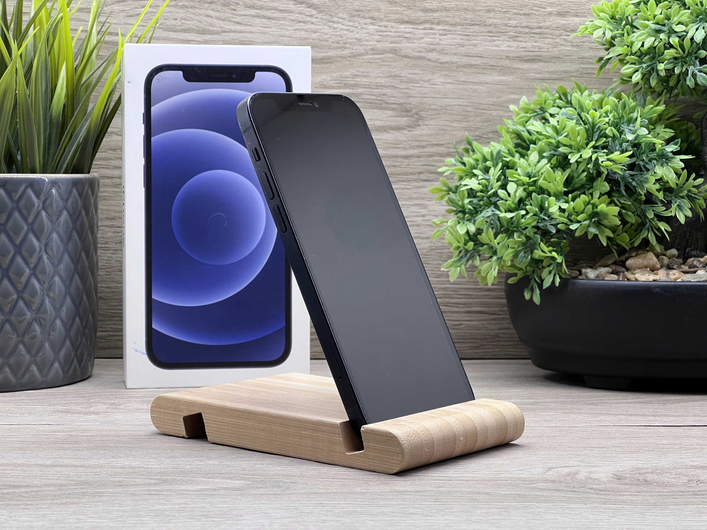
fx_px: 1573
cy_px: 265
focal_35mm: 77
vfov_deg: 19.1
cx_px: 354
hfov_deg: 25.3
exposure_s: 1/100
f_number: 2.8
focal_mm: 9
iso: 100
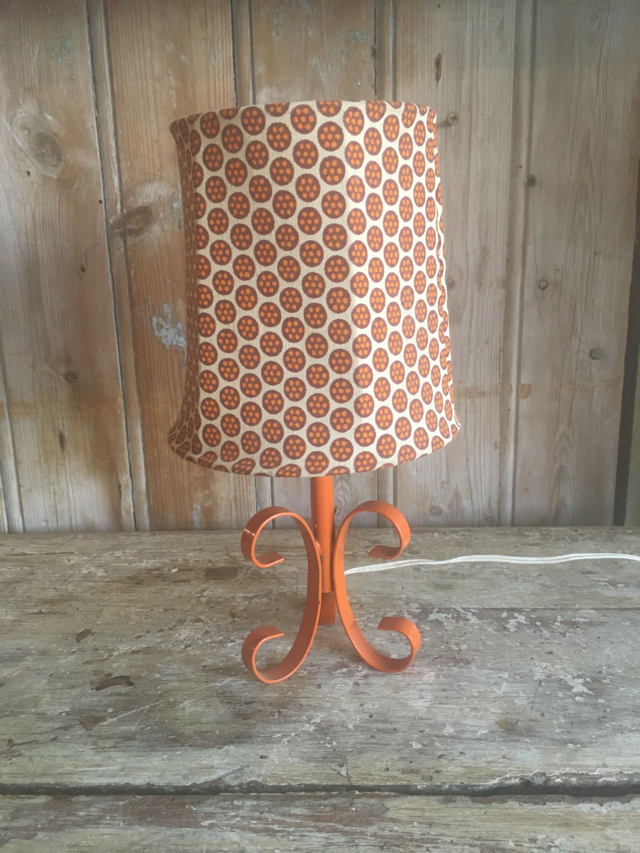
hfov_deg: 48.2
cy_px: 426
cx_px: 320
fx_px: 715
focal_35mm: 29
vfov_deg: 61.7
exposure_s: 1/33
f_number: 2.2
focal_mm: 4.15
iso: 200
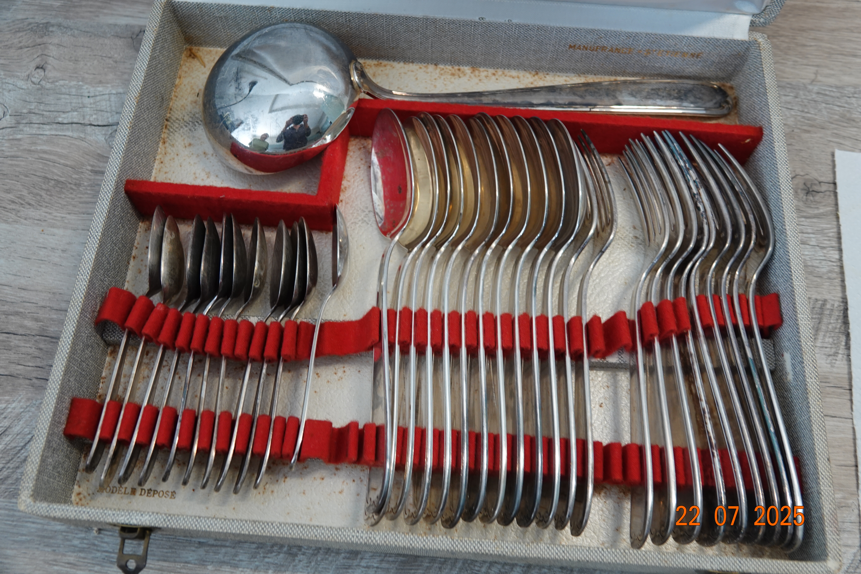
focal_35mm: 31
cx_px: 430
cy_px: 287
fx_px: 741
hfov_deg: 60.3
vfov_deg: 42.3
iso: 200
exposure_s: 1/40
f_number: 2.8
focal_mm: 11.26
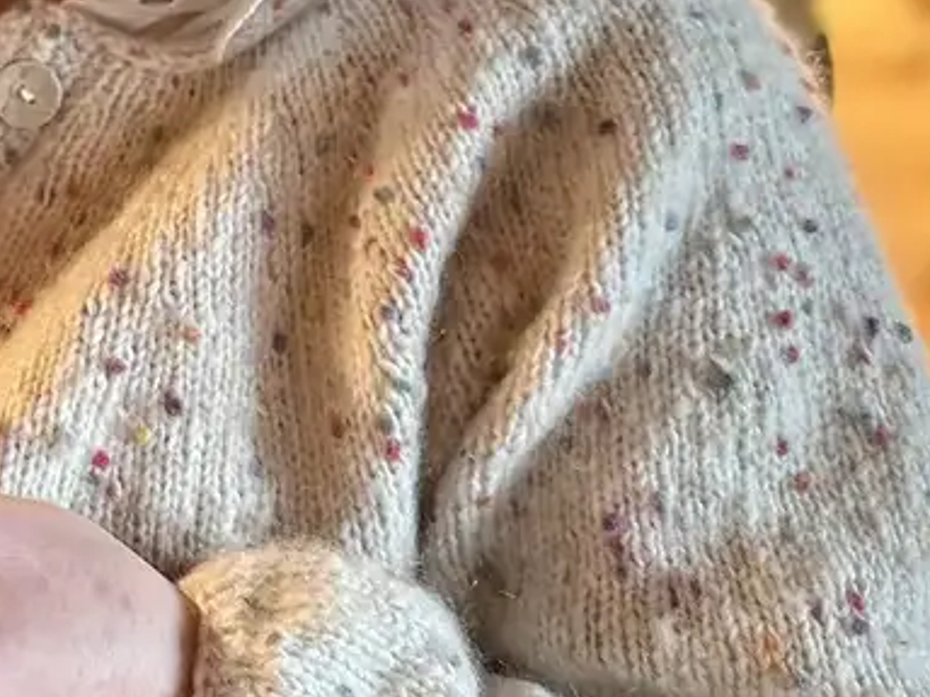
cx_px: -162
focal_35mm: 75
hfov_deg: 23.9
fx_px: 2015
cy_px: -111
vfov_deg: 18.7
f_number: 1.78
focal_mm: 6.86
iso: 320
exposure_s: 1/50
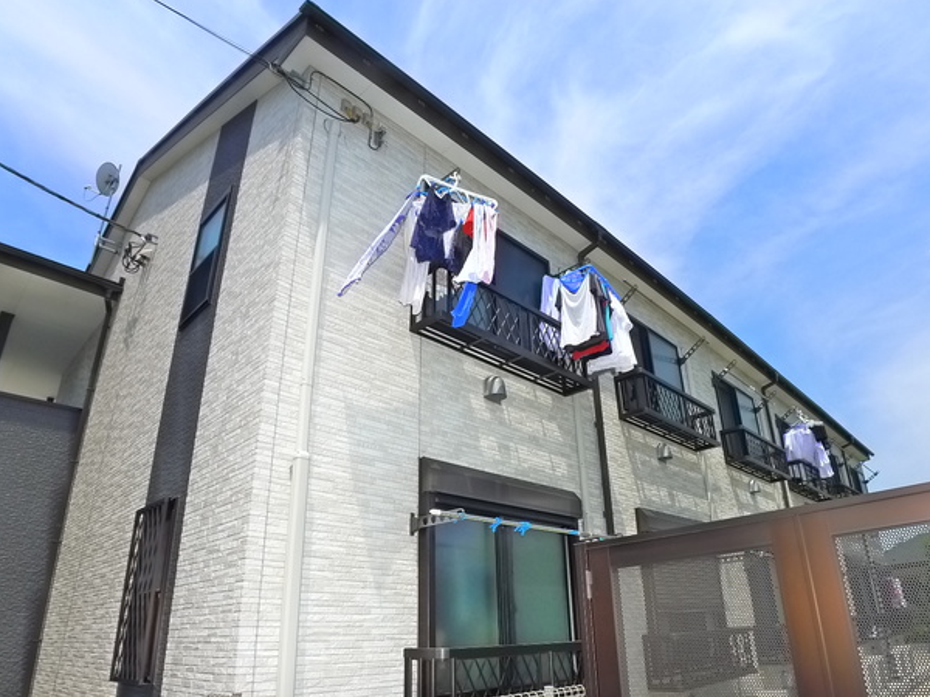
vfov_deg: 49.6
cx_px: 501
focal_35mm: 28
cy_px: 397
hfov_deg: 63.4
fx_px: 752
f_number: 4
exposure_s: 1/800
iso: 400
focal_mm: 5.1
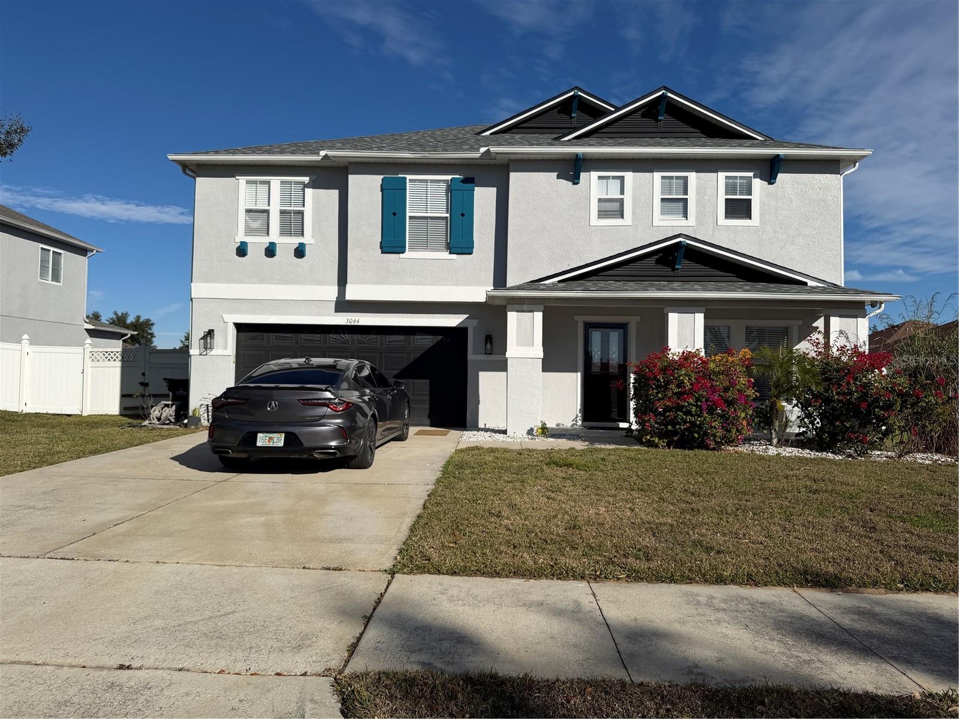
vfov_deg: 56.8
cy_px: 360
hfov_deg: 71.6
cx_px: 480
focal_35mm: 24
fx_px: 665
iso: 80
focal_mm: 6.76
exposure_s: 1/5714
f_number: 1.78
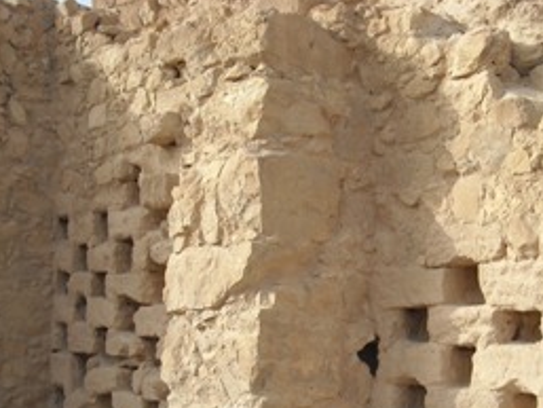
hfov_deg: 31.6
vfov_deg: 23.7
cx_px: 298
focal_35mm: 61
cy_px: 319
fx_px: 957
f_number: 5.6
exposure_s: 1/148
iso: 64
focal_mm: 5.7
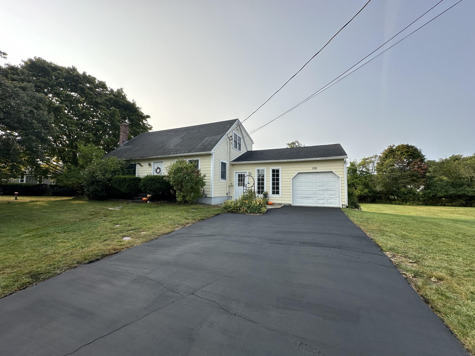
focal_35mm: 14
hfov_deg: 102.1
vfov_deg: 85.7
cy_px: 178
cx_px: 238
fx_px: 192
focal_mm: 2.22
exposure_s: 1/895
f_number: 2.2
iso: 40
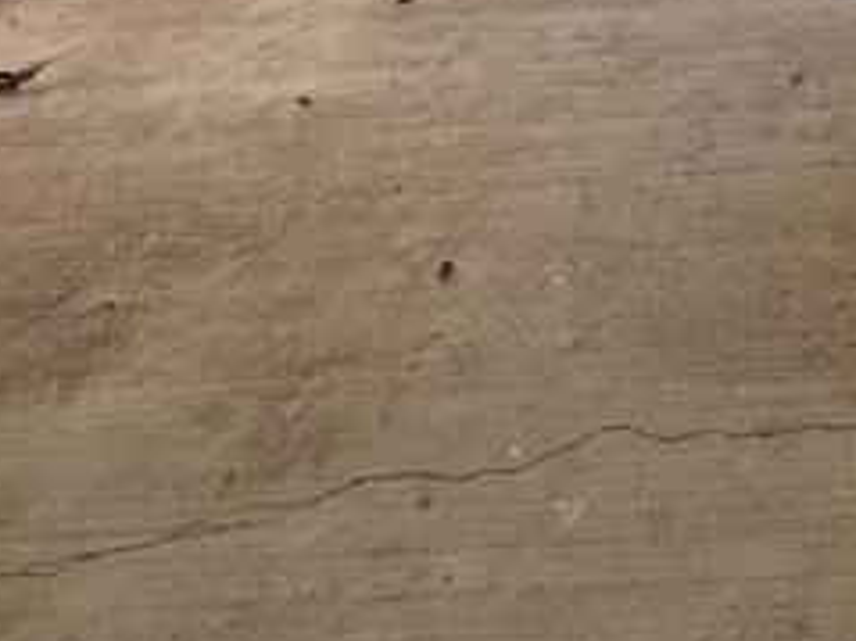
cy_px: -455
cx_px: 1175
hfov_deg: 26.3
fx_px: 1483
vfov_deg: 19.4
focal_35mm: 60
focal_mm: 2.22
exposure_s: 1/505
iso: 40
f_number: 2.2
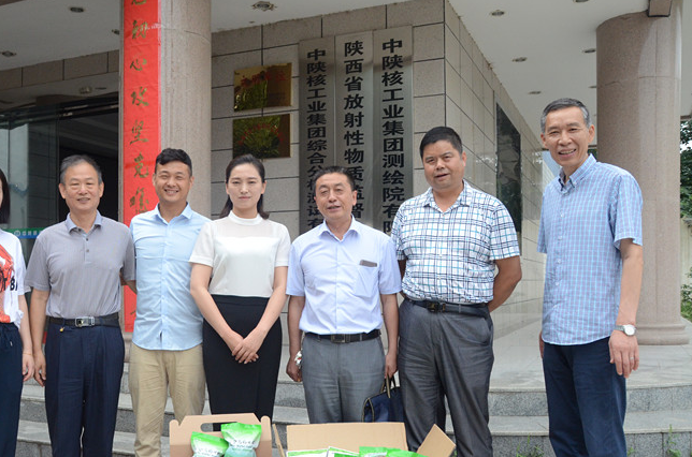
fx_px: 786
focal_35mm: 41
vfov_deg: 32.4
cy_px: 270
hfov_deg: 47.2
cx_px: 278
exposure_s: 1/1600
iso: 1250
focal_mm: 22
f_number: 7.1
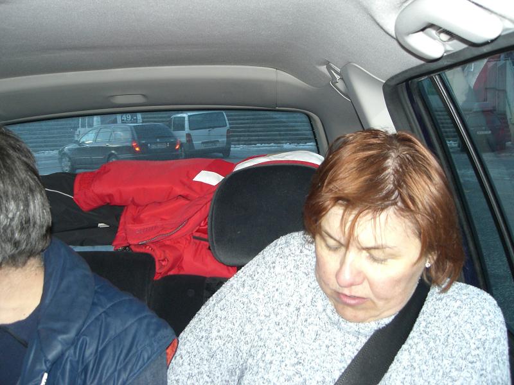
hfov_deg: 49.0
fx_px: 564
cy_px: 192
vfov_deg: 37.7
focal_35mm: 38
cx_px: 257
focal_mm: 6.3
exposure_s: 1/60
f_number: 3.1
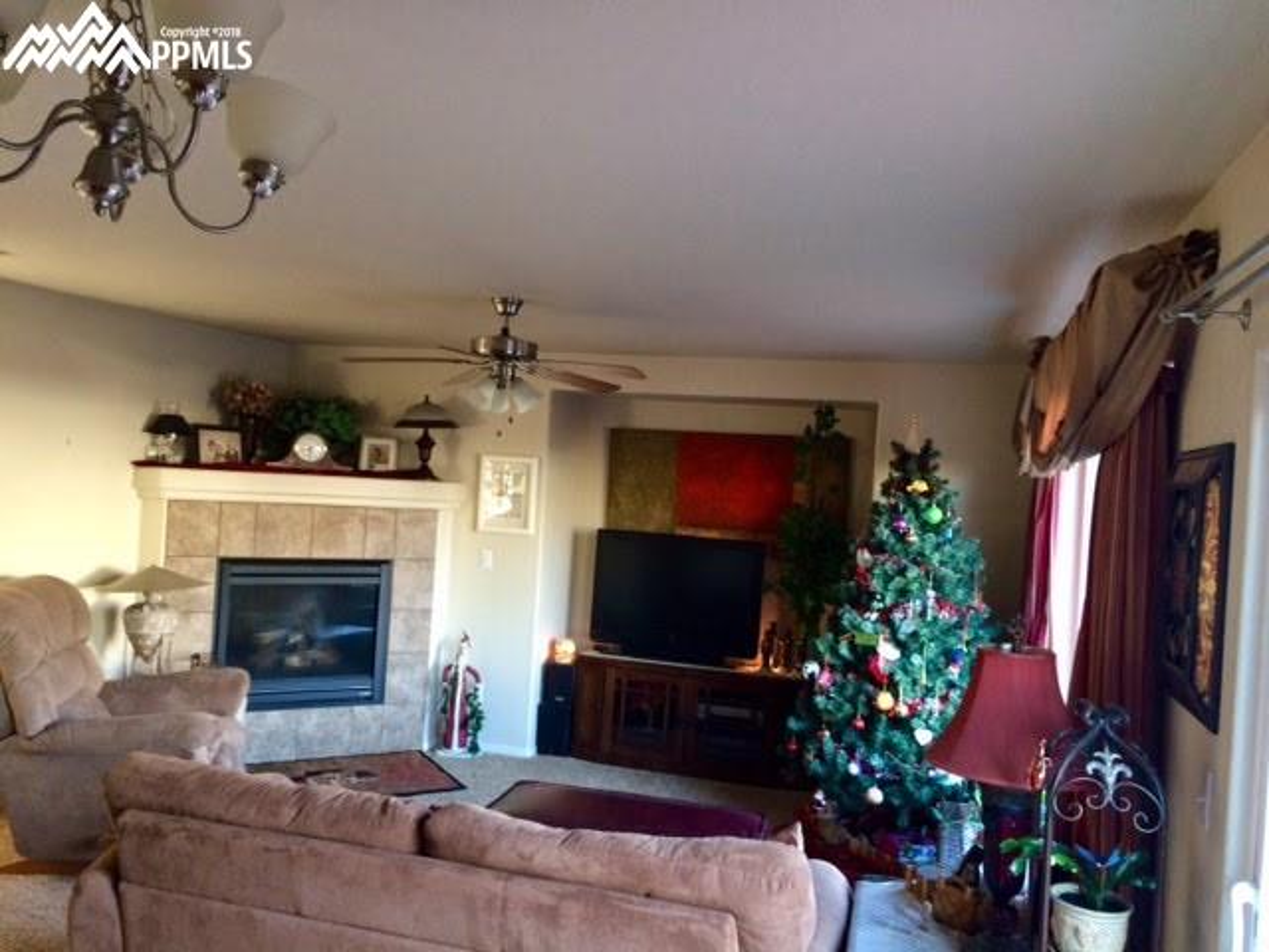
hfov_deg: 61.7
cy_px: 476
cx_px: 634
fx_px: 1063
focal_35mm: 29
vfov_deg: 48.2
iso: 200
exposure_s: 1/30
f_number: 2.2
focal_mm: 4.15
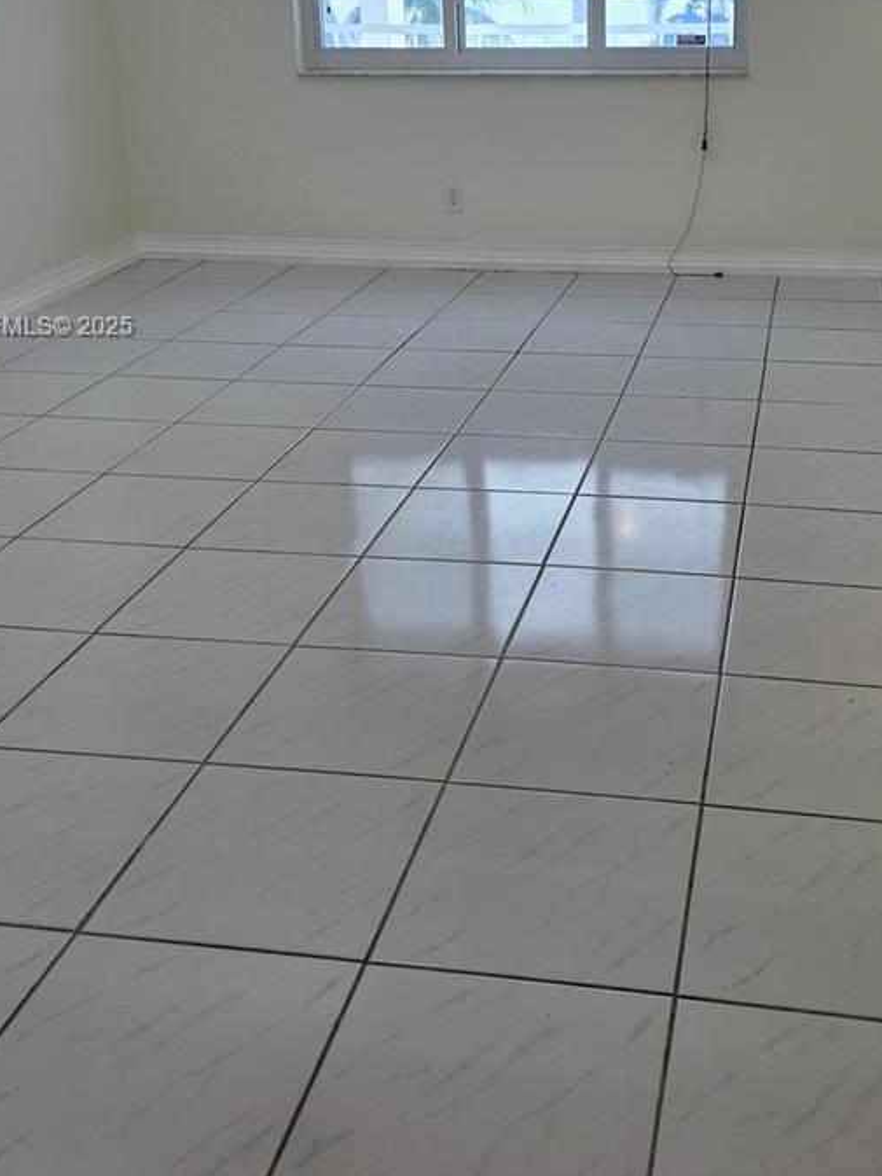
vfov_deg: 44.6
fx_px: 1392
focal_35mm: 41
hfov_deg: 34.8
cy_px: 329
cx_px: 596
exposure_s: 1/120
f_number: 1.7
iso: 32
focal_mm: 6.3
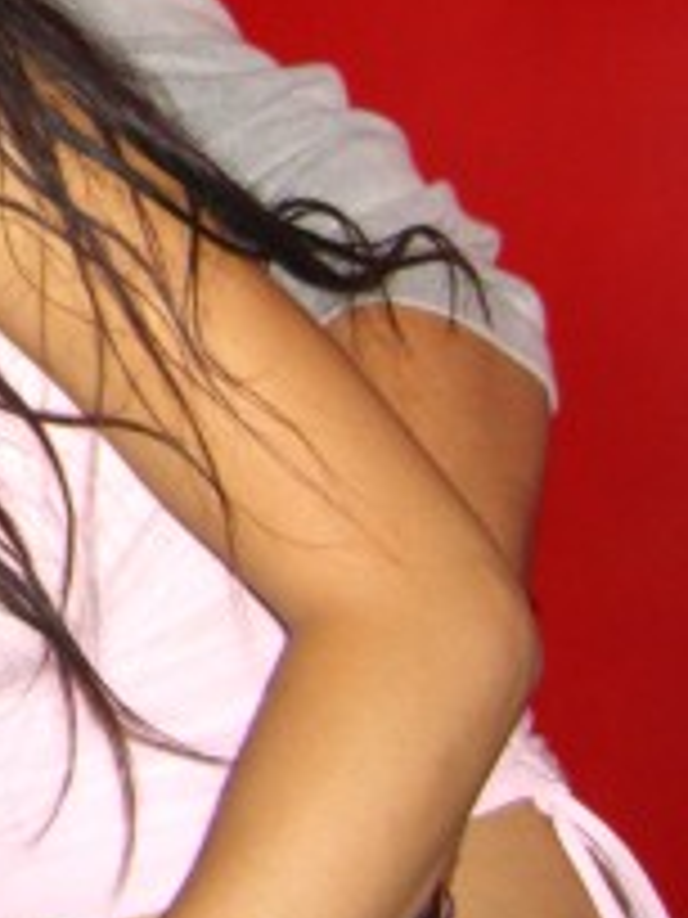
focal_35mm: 112
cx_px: -553
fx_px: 2968
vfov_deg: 17.1
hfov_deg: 12.1
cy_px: -54
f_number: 2.8
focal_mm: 7.9
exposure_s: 1/60
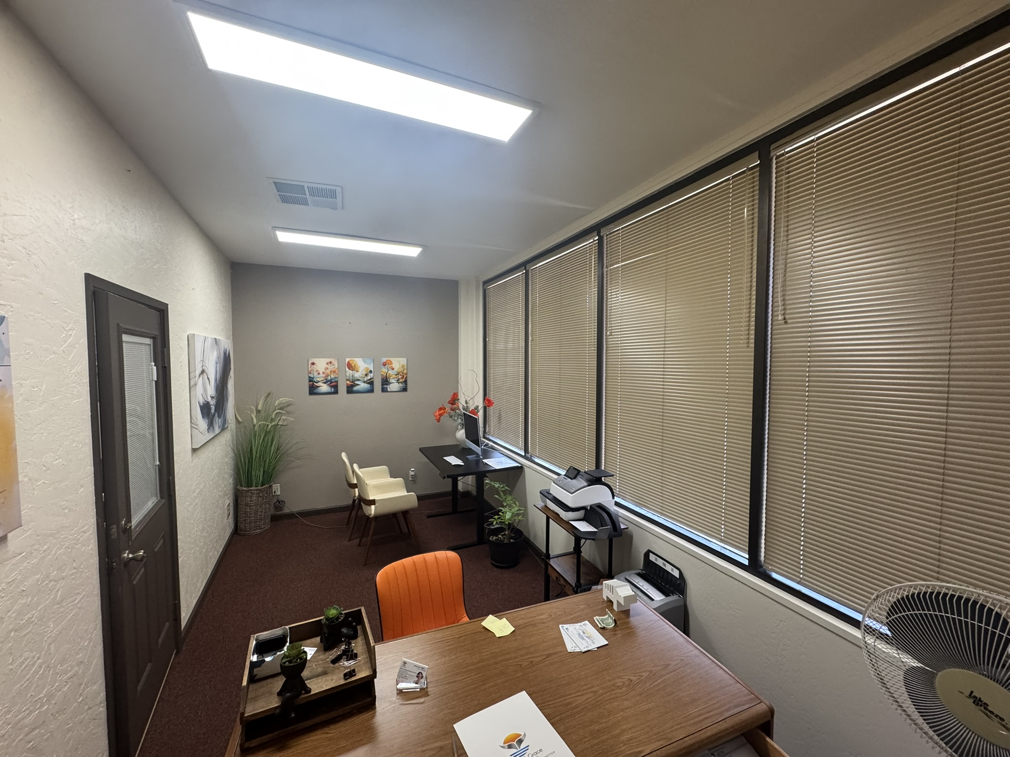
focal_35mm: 14
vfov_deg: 85.7
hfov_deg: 102.1
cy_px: 378
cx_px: 505
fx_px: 408
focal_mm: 2.22
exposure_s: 1/120
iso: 320
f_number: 2.2
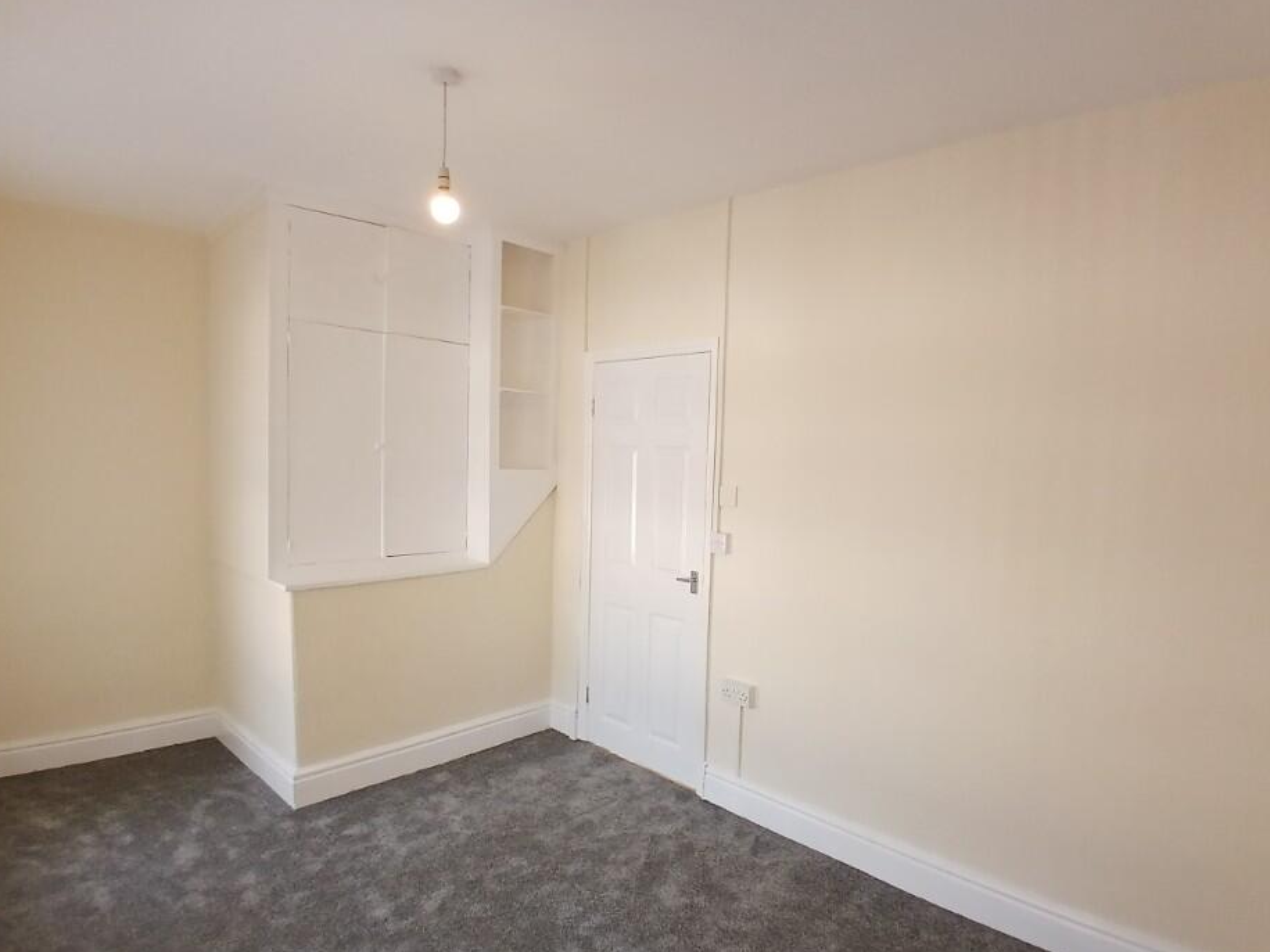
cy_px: 503
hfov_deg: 84.6
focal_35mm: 19
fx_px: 697
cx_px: 671
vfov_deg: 68.6
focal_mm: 1.4
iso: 80
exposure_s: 1/50
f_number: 2.2
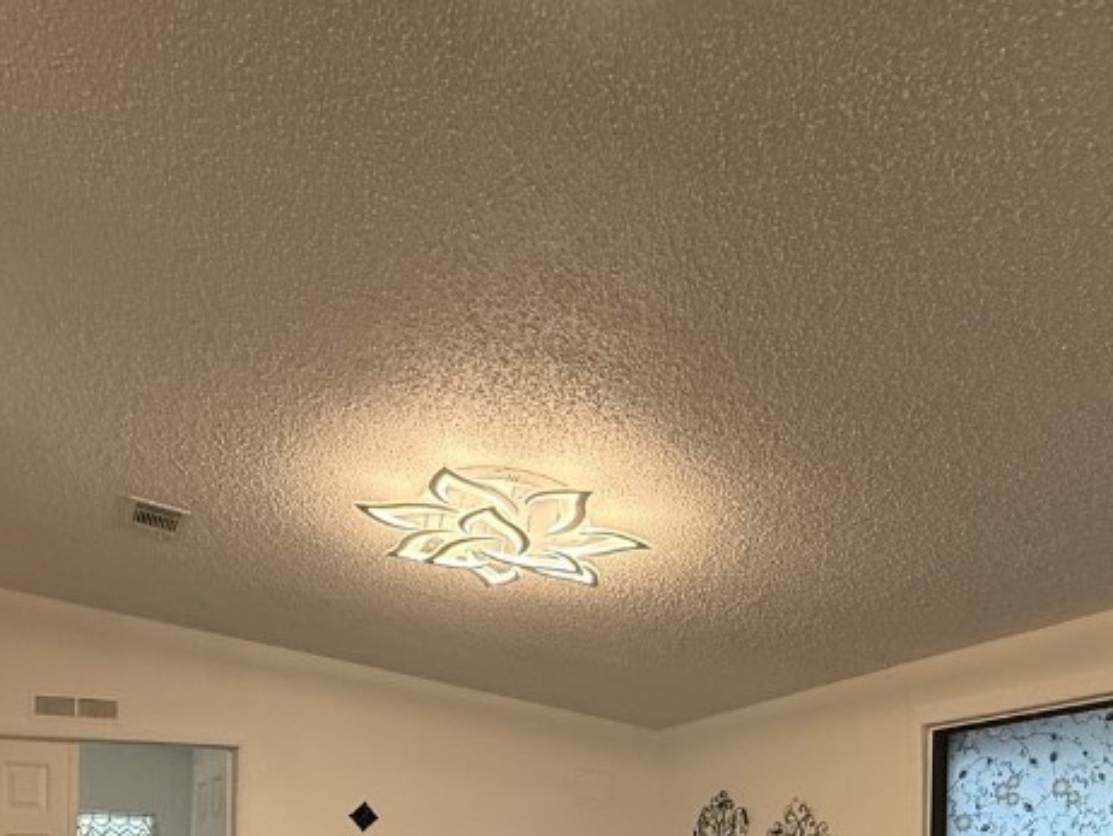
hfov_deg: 58.0
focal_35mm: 31
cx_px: 460
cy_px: 879
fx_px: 997
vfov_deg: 38.9
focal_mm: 2.22
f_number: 2.2
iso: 320
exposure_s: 1/129
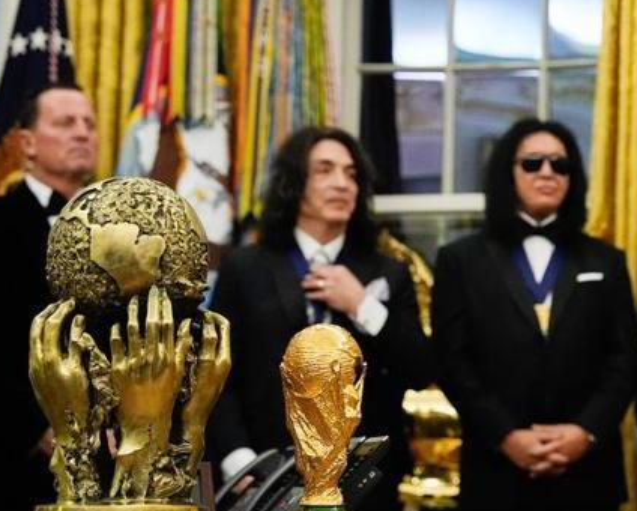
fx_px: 1736
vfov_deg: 16.7
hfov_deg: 20.3
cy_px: 241
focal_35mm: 92
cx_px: 581
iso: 5000
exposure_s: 1/320
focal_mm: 50
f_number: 2.8
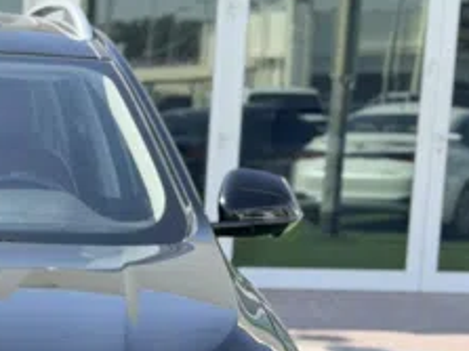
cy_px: 410
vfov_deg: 10.6
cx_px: -132
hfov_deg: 13.8
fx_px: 1869
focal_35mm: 138
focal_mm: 6.76
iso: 80
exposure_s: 1/1513
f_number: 1.78
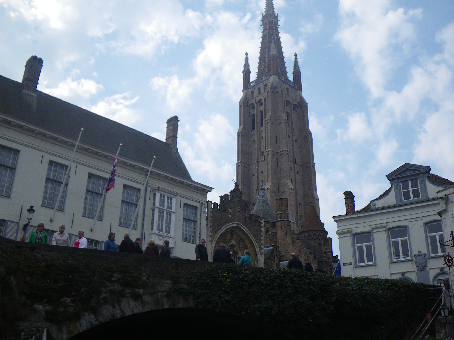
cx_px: 236
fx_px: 446
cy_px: 179
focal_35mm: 34
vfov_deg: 41.8
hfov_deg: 53.9
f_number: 4.2
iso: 50
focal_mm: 5
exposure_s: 1/320
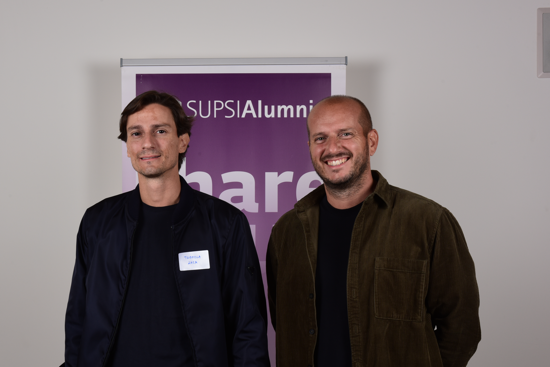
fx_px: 1131
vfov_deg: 18.4
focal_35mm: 74
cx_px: 203
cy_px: 238
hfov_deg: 27.2
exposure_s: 1/160
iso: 250
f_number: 13
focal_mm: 56
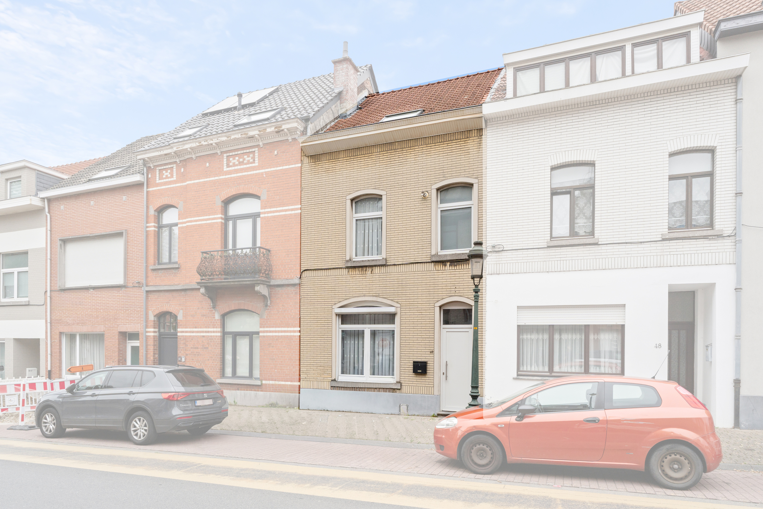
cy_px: 254
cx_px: 382
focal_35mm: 21
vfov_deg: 59.5
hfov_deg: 81.2
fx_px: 445
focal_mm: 21
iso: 250
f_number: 11
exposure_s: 1/100
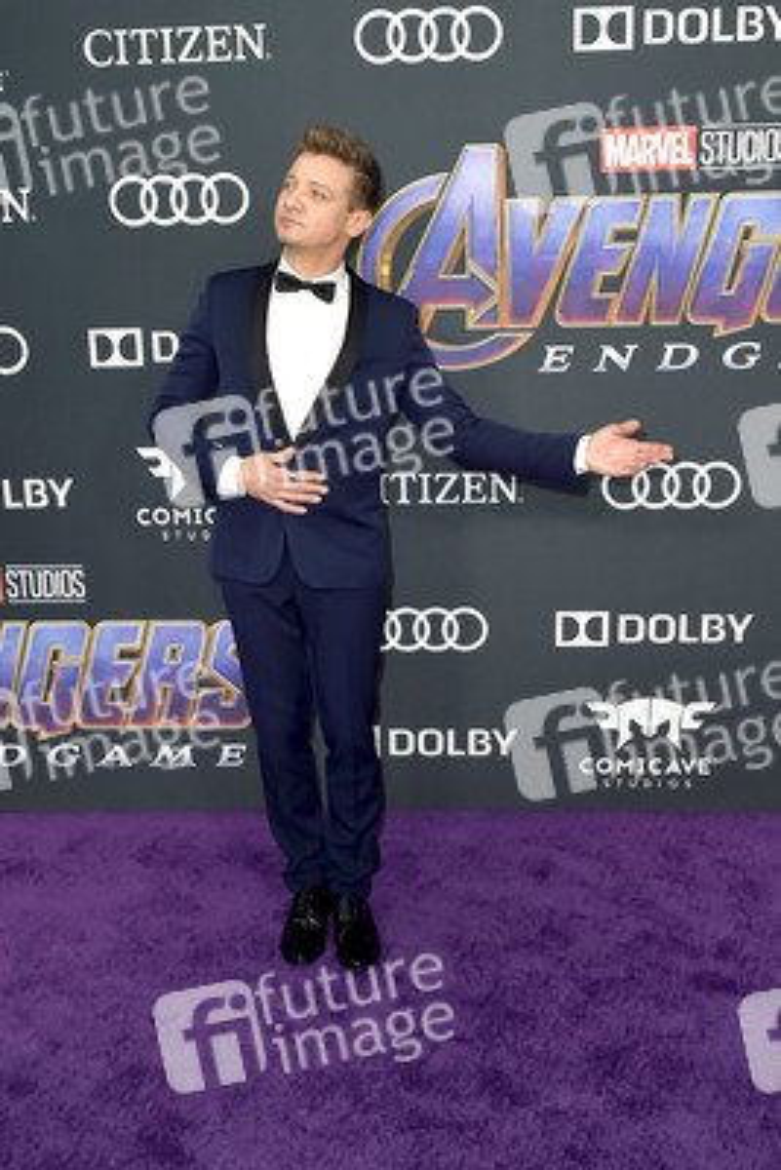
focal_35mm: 29
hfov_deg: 45.0
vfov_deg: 63.6
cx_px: 390
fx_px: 943
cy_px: 585
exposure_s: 1/250
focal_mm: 29
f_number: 5
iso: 250
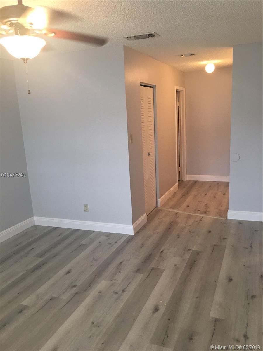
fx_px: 294
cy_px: 176
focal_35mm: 29
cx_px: 132
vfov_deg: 61.7
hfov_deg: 48.2
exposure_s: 1/15
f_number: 2.2
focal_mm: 4.15
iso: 40
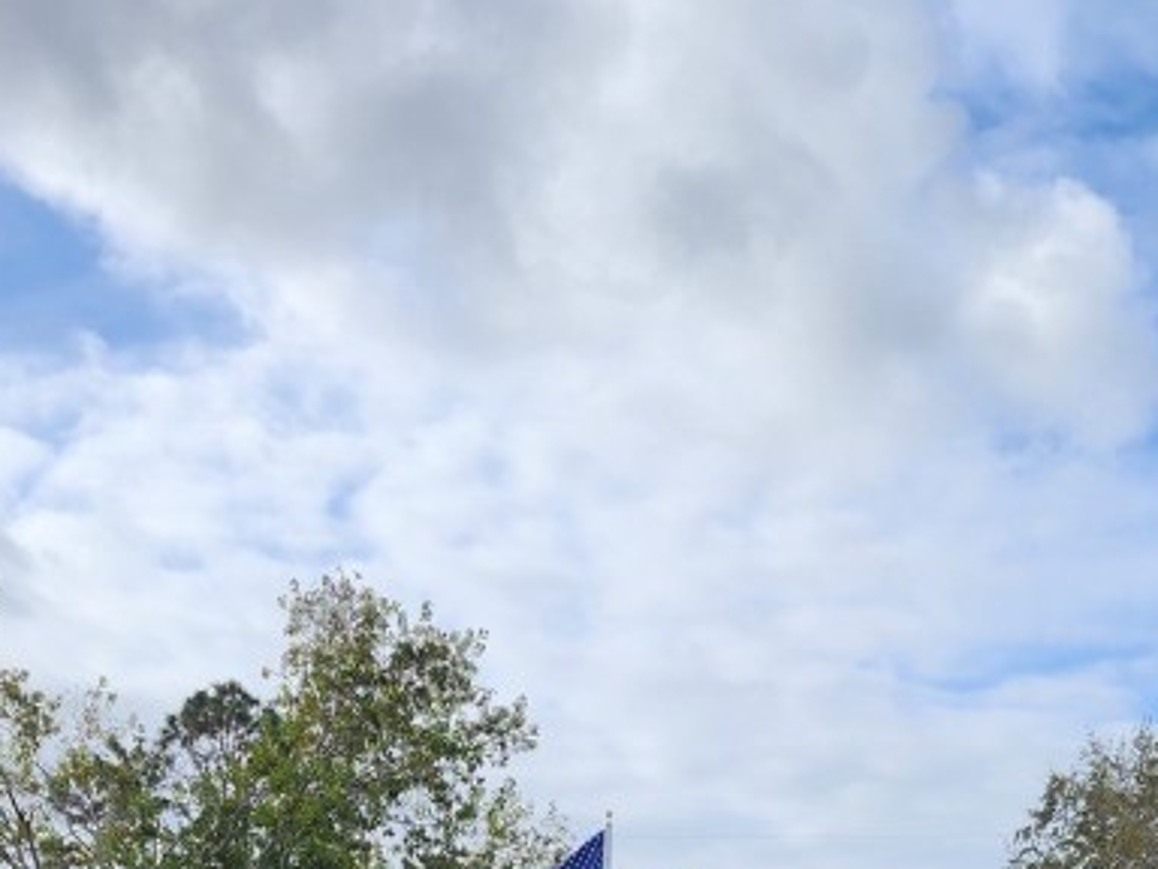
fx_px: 2141
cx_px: 657
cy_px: 1059
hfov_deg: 30.2
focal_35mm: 64
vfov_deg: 21.2
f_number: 1.8
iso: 50
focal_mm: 5
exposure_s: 1/4679
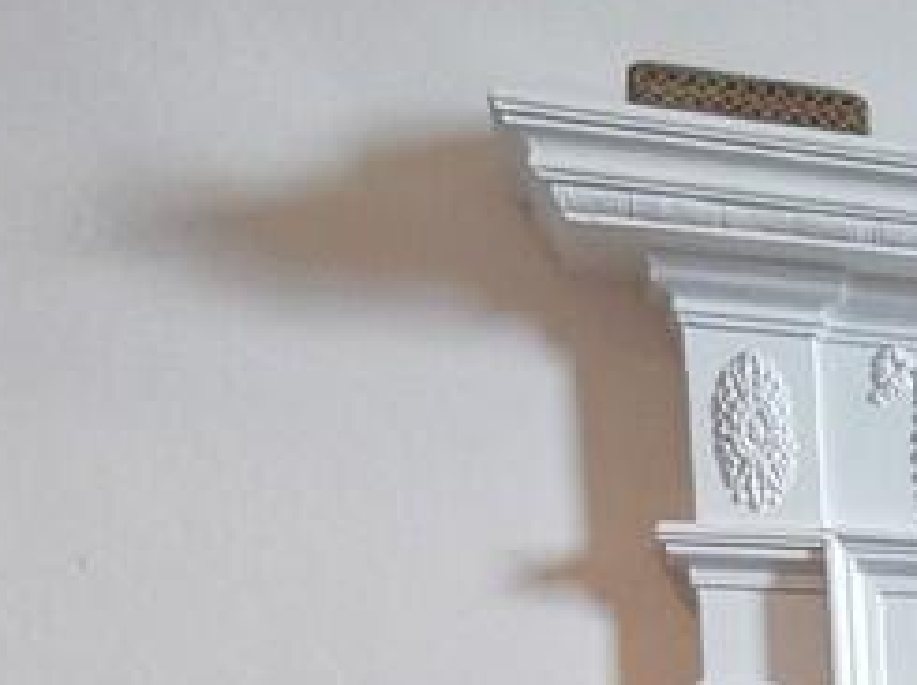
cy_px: 1209
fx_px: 1772
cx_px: 1385
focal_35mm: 67
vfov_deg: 17.8
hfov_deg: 23.2
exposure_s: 1/33.3
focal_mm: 2.26
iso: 500
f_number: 2.2
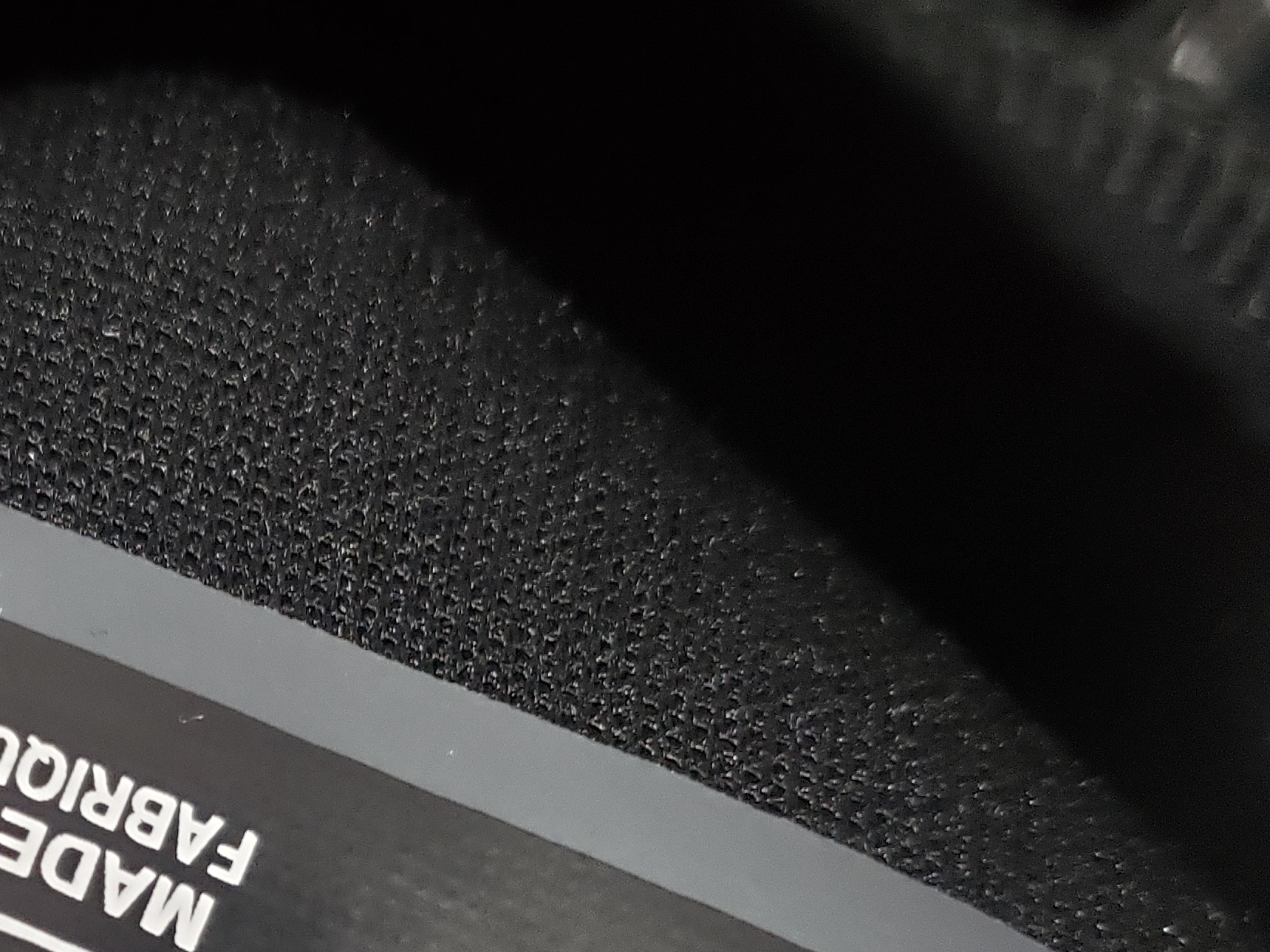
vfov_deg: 23.0
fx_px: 2238
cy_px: 972
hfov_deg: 30.2
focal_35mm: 61
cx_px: 102
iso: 400
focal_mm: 4.3
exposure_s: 1/100
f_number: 1.5
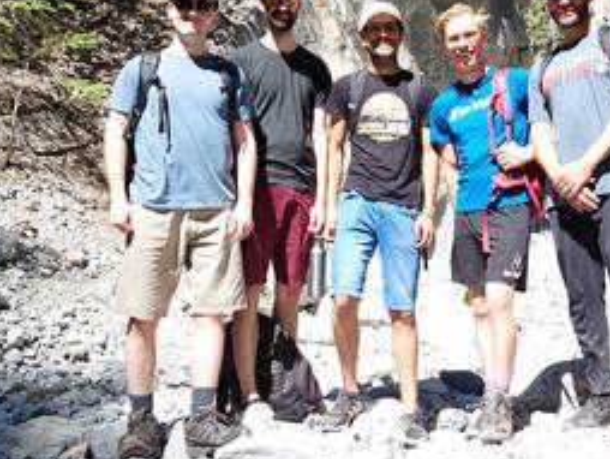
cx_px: 420
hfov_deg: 52.6
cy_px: 180
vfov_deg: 41.6
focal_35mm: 34
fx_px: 600
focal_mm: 5.23
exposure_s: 1/468
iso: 40
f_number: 1.8
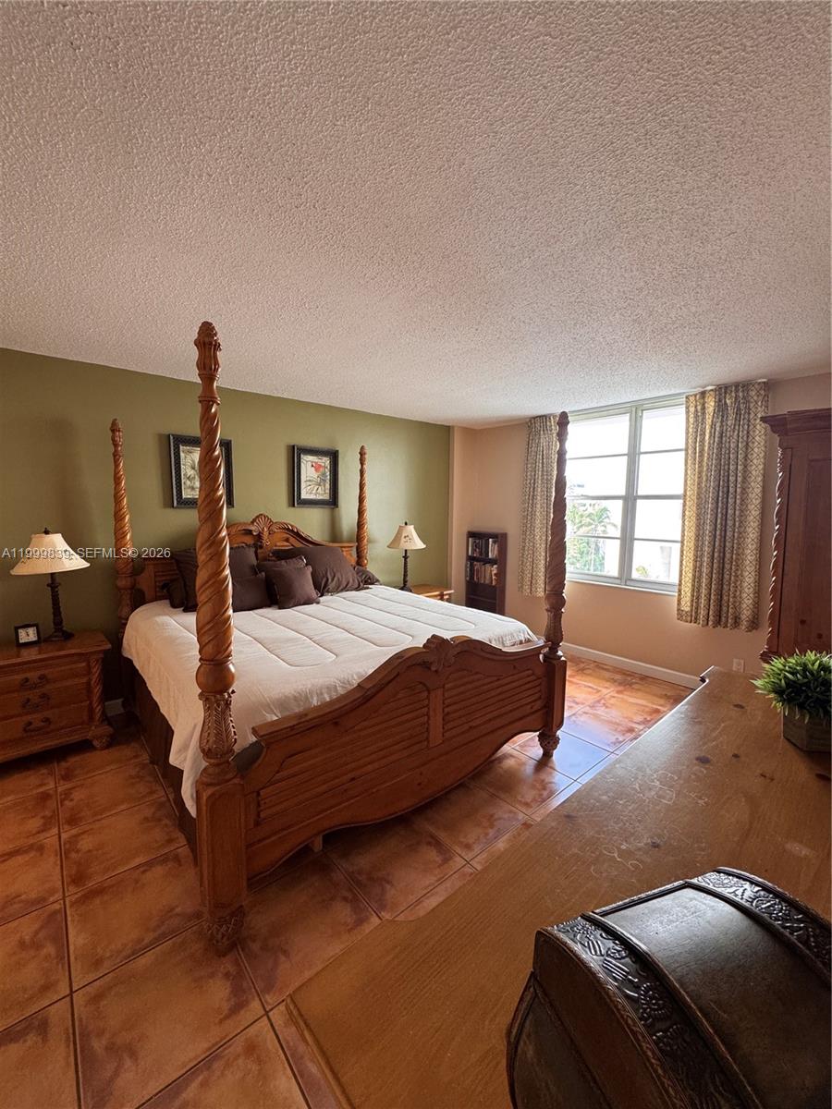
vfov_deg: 102.1
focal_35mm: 14
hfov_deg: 85.7
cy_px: 554
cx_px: 416
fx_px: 449
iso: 200
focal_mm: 2.22
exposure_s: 1/99
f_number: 2.2
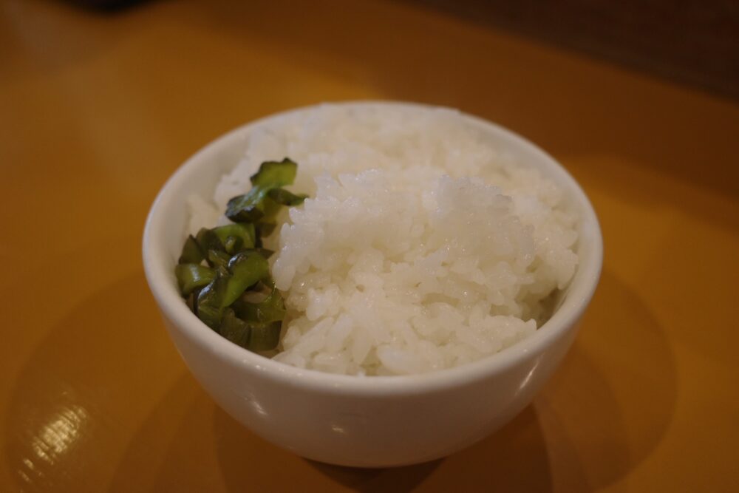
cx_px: 370
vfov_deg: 46.4
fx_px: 575
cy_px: 246
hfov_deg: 65.5
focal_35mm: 28
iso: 500
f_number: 2.8
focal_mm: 18.3
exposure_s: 1/30
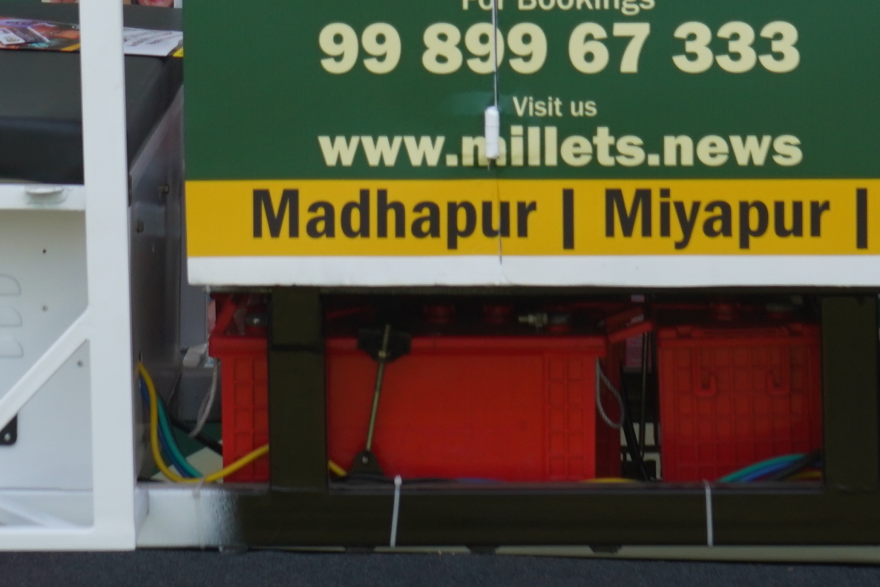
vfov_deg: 7.9
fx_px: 4156
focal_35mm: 170
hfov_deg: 12.1
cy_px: -292
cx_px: 369
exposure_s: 1/640
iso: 320
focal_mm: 39
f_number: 5.6
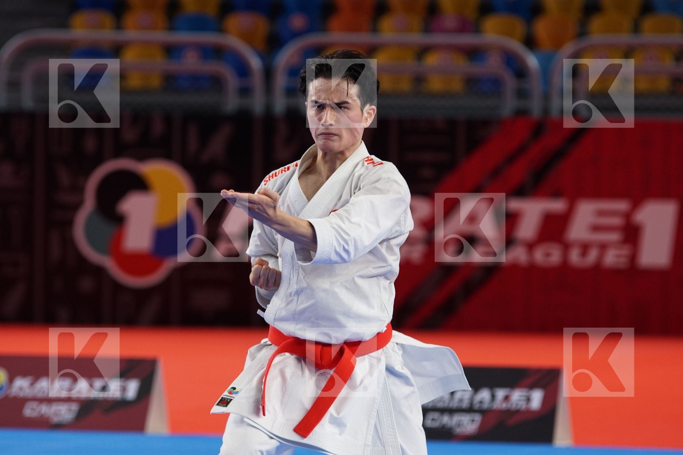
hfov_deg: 8.6
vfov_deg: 5.7
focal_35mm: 240
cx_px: 342
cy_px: 228
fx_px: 4553
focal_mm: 160
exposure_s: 1/400
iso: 800
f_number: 3.2
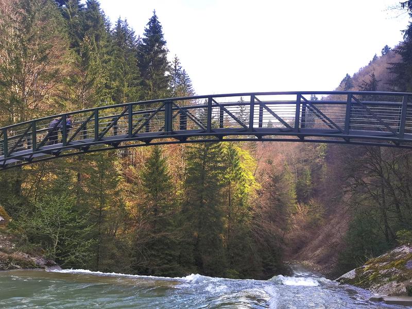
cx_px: 206
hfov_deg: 54.0
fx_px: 405
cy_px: 154
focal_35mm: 34
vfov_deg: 41.8
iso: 50
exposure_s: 1/2070
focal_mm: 5.58
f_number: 1.8
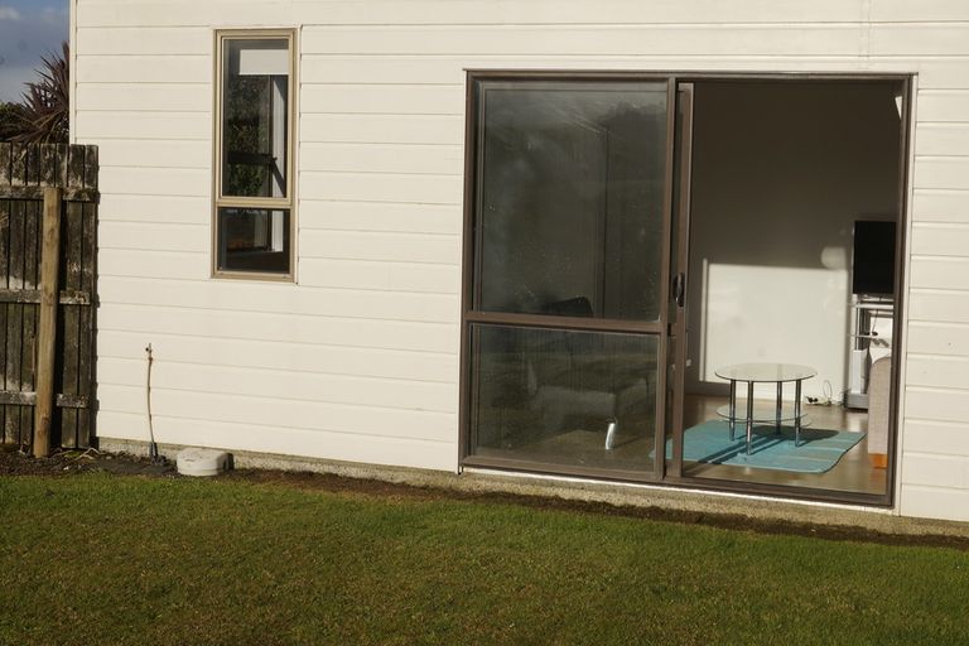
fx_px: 1413
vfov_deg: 25.8
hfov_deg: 37.9
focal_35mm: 52
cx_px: 484
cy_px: 323
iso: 100
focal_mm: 35
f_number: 16
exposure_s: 1/160
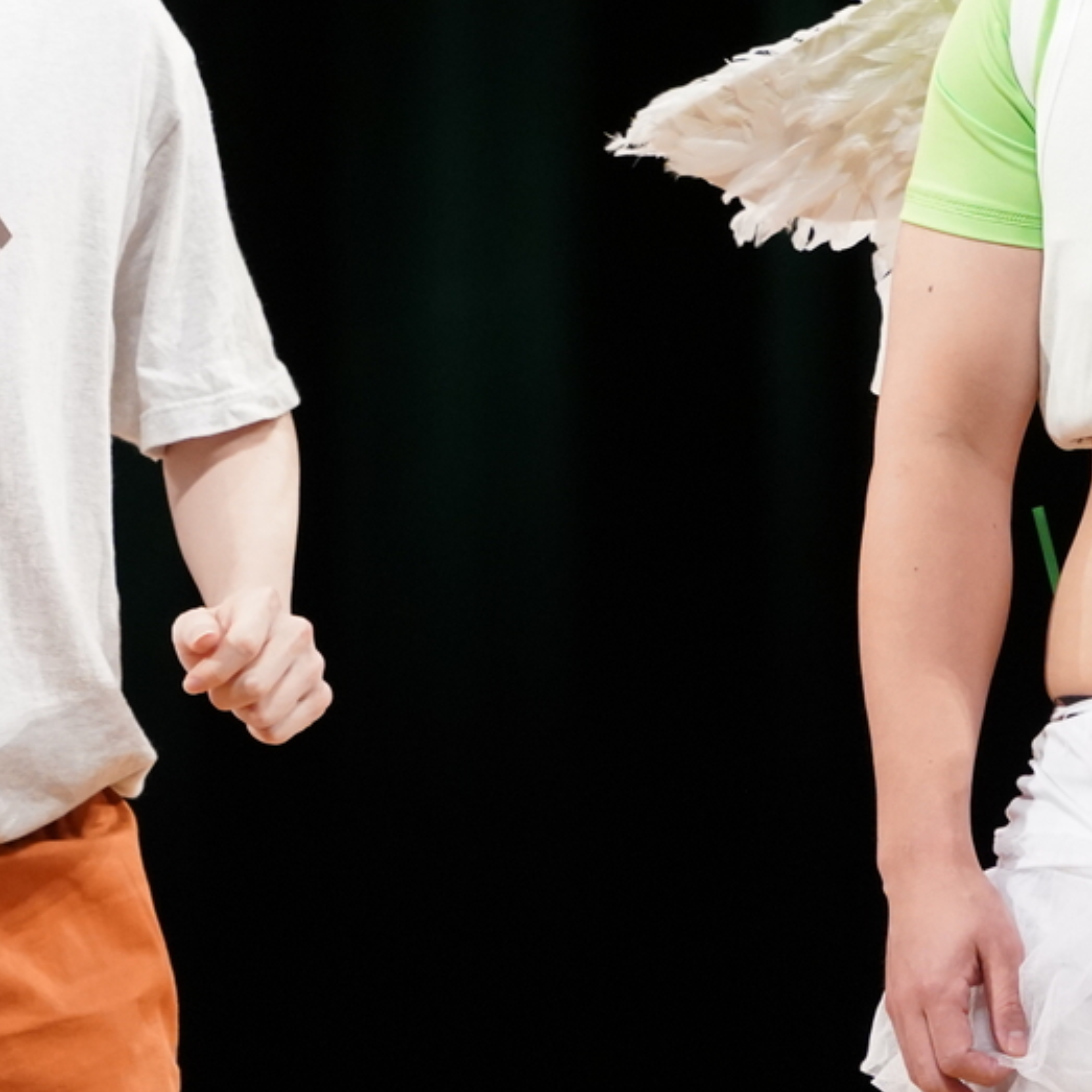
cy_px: 211
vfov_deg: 2.4
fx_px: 26090
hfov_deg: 2.4
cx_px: 606
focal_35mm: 731
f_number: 5.6
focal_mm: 300
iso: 5000
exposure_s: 1/250
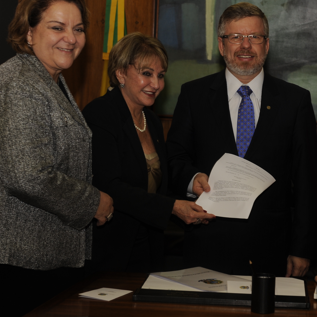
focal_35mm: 103
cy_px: 111
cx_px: 220
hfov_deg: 16.8
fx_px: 1067
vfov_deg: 16.9
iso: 400
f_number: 5.6
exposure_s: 1/60
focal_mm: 60
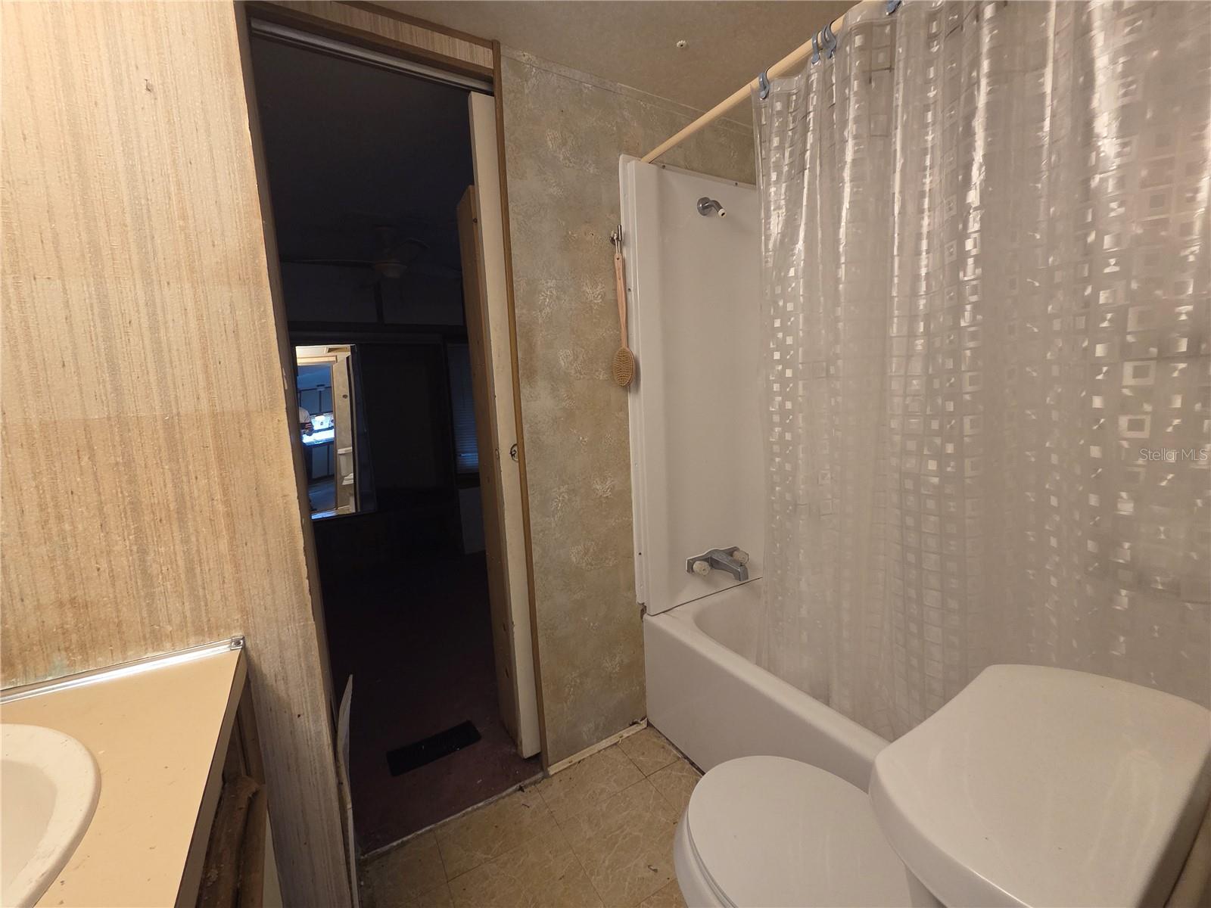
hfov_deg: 106.2
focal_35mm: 13
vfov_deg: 89.9
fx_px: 455
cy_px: 454
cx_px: 606
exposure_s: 1/60
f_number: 2.2
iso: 320
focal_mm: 2.2
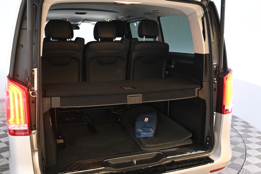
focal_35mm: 36
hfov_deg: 53.1
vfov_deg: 36.9
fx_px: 261
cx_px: 130
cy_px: 87
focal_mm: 24
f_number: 4.2
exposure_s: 1/40
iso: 3600
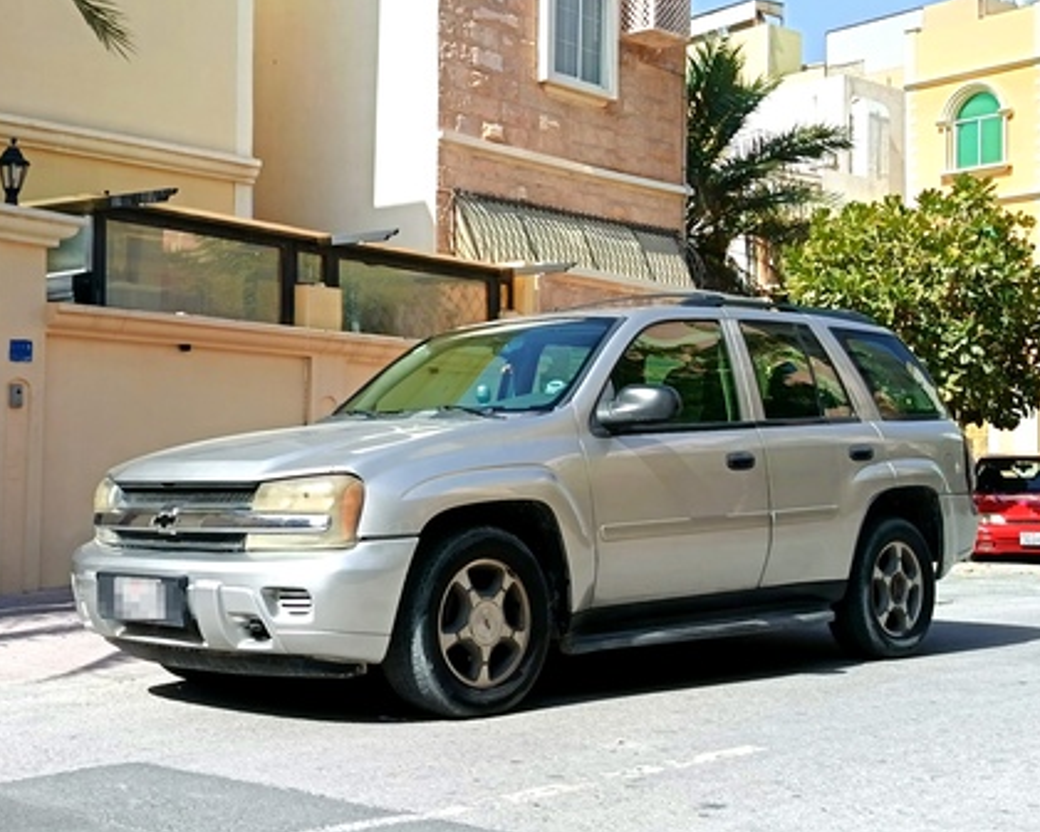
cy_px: 410
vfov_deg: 29.7
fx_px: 1570
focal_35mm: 51
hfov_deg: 36.6
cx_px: 553
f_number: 1.75
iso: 100
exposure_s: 1/473
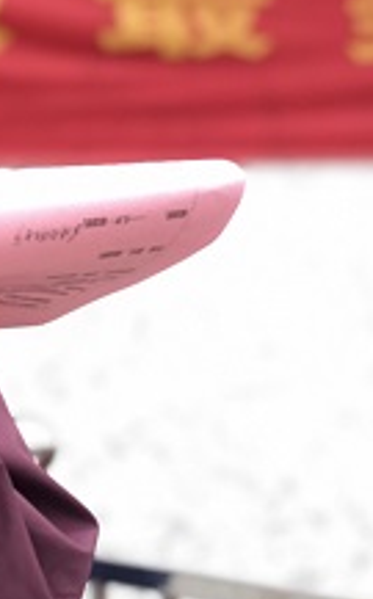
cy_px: 112
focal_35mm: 173
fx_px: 2823
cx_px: -401
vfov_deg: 12.1
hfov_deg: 7.2
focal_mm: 6.6
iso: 32
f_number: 2.8
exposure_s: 1/120
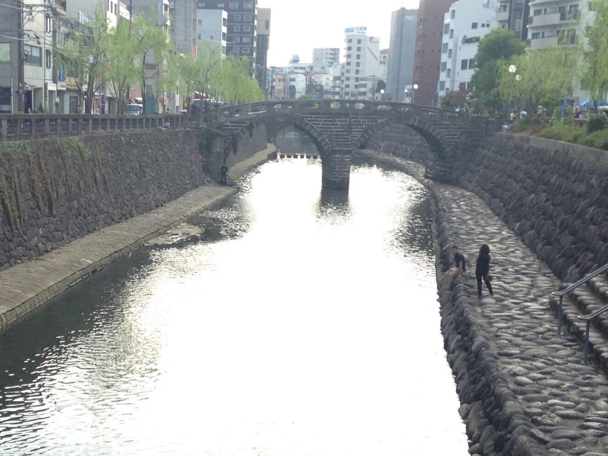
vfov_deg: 22.9
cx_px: 187
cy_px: 289
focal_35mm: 64
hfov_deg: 30.0
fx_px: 1124
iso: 50
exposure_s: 1/396
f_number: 2.4
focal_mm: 4.12
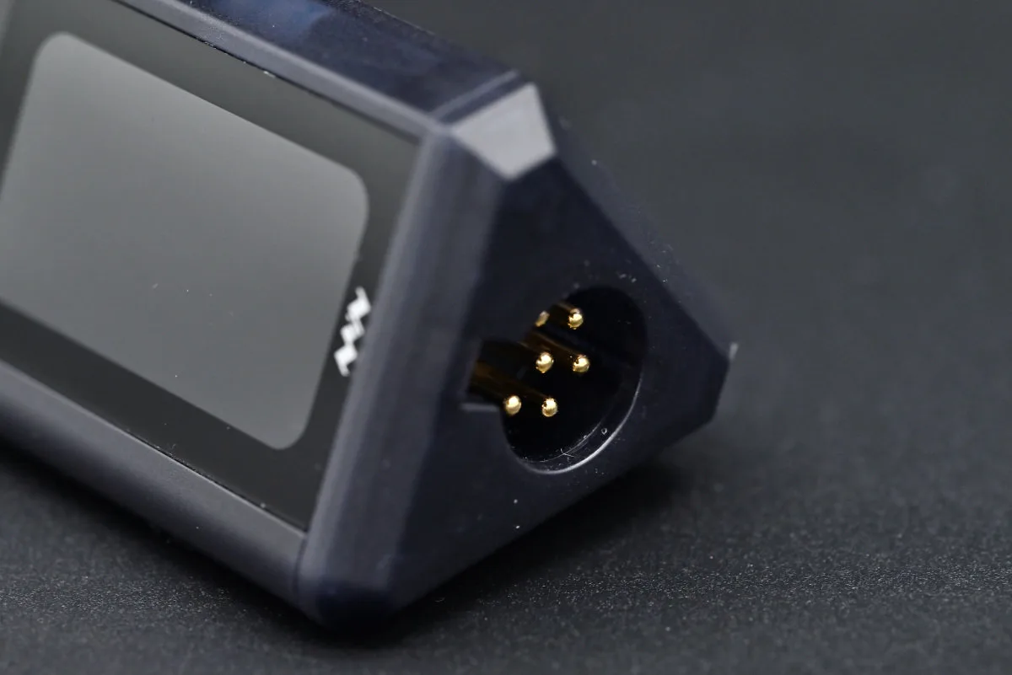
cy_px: 338
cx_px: 506
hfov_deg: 19.4
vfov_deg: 13.1
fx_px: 2953
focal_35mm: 105
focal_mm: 105
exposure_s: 1/50
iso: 800
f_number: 8
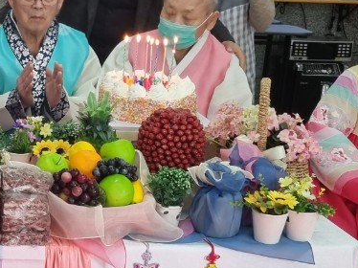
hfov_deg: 20.9
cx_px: -45
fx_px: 920
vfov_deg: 16.6
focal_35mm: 89
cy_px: 144
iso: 160
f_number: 1.8
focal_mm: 5.4
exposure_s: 1/120
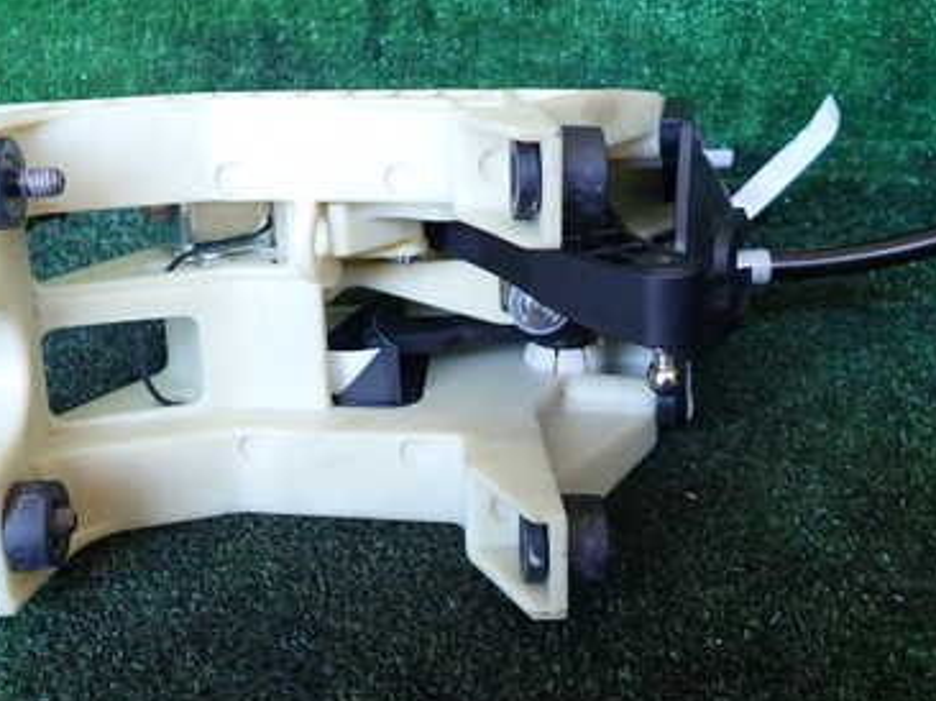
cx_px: 448
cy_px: 246
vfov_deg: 34.8
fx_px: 1108
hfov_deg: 45.8
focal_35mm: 41
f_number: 2
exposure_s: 1/50
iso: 200
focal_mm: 4.5
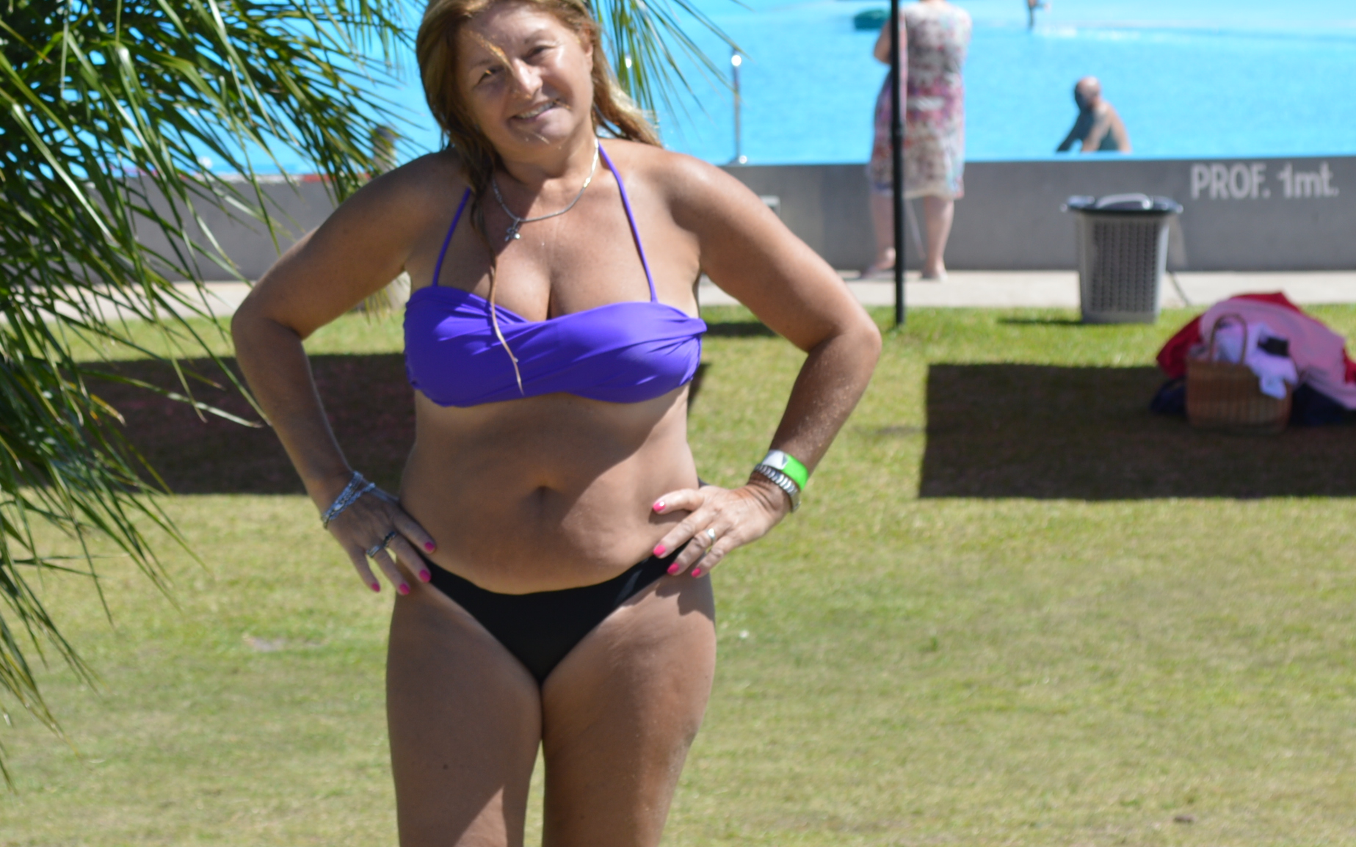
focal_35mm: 137
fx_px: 5056
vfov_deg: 9.6
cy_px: 323
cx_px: 517
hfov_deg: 15.3
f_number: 7.1
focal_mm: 55
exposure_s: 1/200
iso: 100
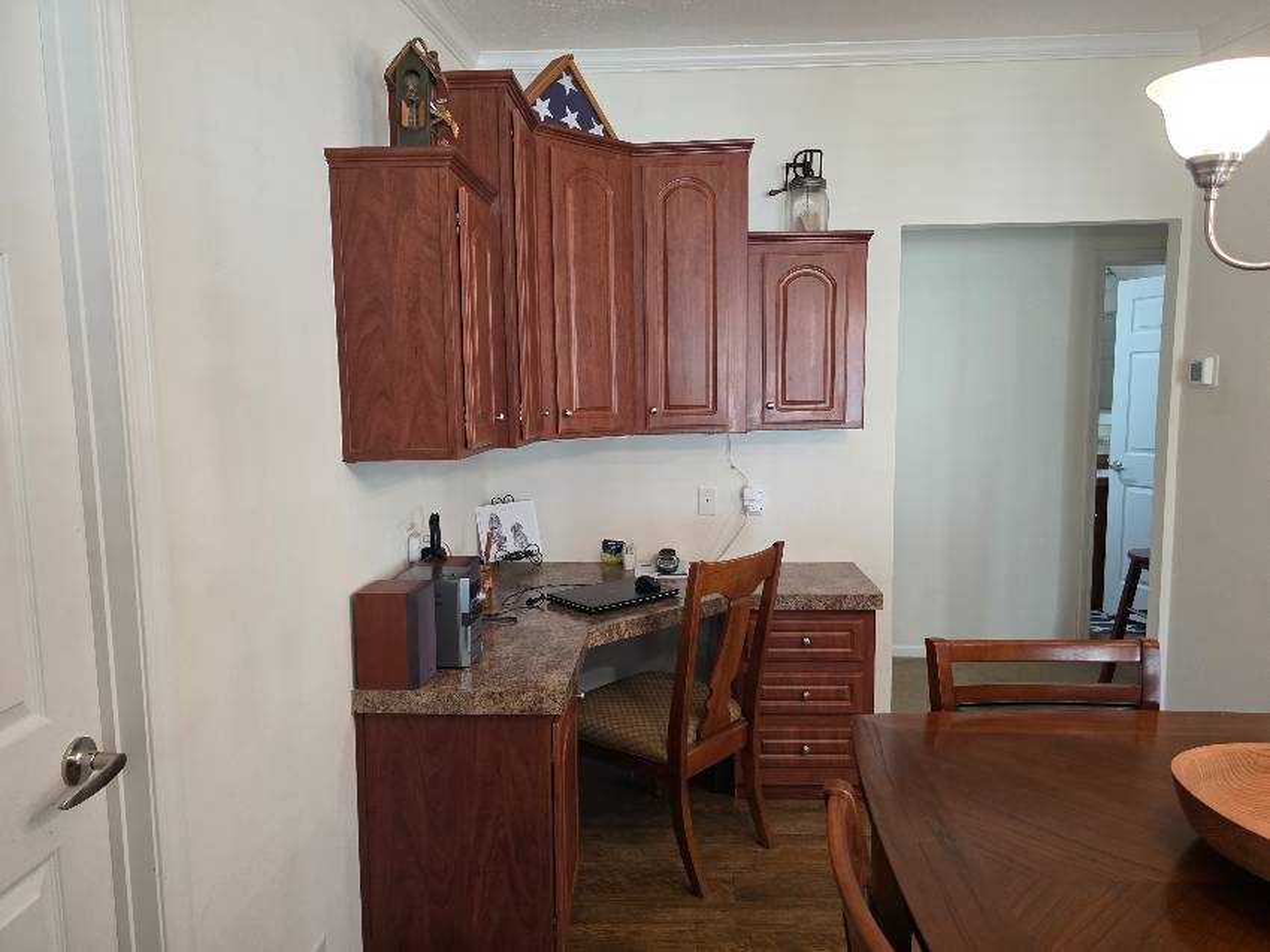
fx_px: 844
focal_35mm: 23
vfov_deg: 58.9
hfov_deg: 73.9
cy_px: 476
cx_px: 635
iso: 500
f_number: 1.7
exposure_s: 1/120
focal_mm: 6.3
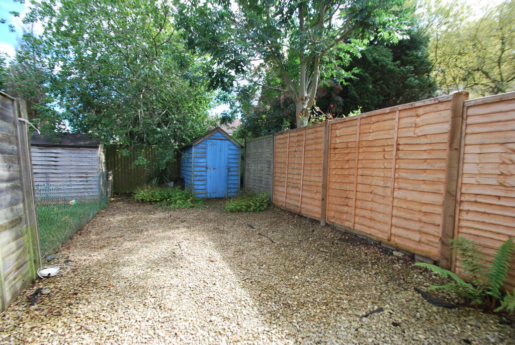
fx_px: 215
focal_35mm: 15
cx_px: 258
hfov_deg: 100.3
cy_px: 172
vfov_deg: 77.6
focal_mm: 10
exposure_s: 1/125
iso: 160
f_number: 5.6
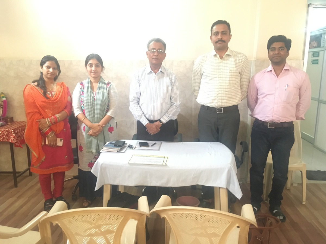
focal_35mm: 29
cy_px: 122
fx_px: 273
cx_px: 163
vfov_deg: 48.2
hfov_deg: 61.7
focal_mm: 4.15
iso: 500
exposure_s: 1/17
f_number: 2.2
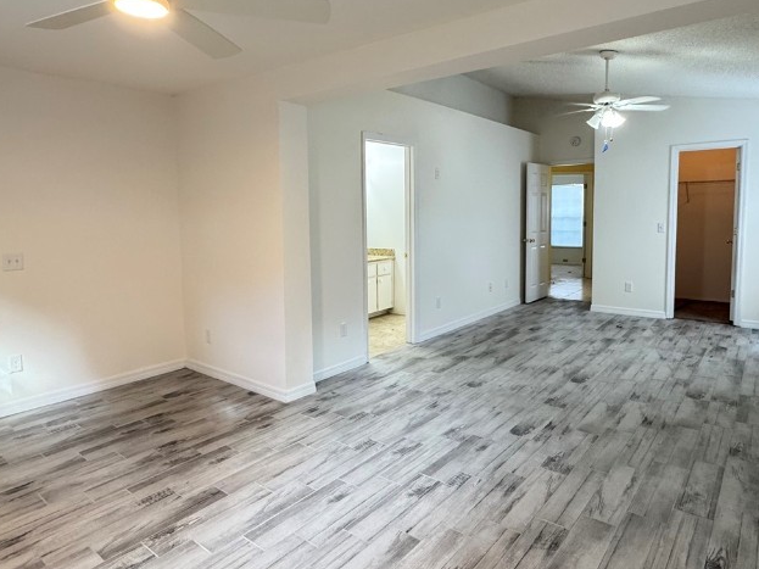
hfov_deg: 73.8
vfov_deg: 58.7
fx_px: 504
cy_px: 247
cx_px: 353
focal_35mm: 23
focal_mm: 2.22
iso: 250
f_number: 2.2
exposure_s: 1/60
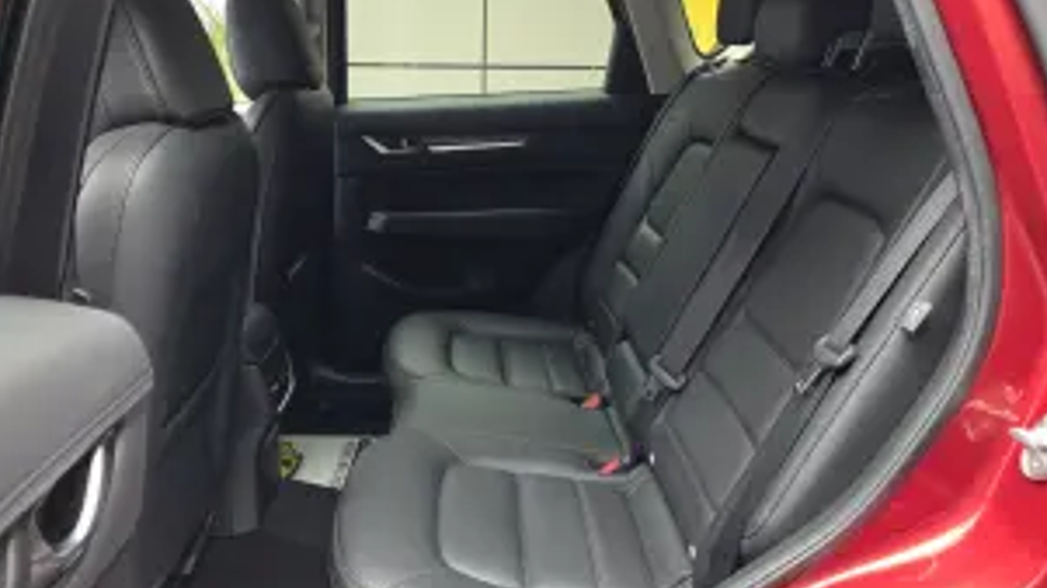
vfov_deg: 38.3
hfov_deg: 64.3
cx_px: 487
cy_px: 411
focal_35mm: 30
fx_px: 832
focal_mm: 6.25
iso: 320
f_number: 1.7
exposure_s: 1/100
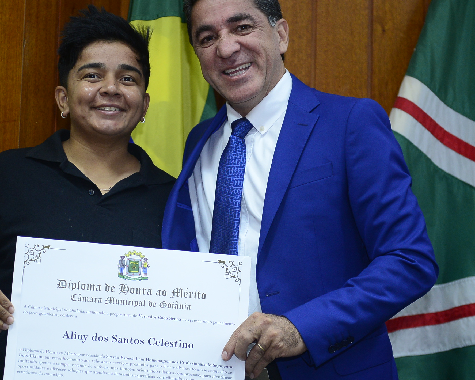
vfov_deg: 14.7
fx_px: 1476
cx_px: 160
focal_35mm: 105
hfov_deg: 18.2
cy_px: 188
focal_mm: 66
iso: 1600
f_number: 4
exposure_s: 1/125
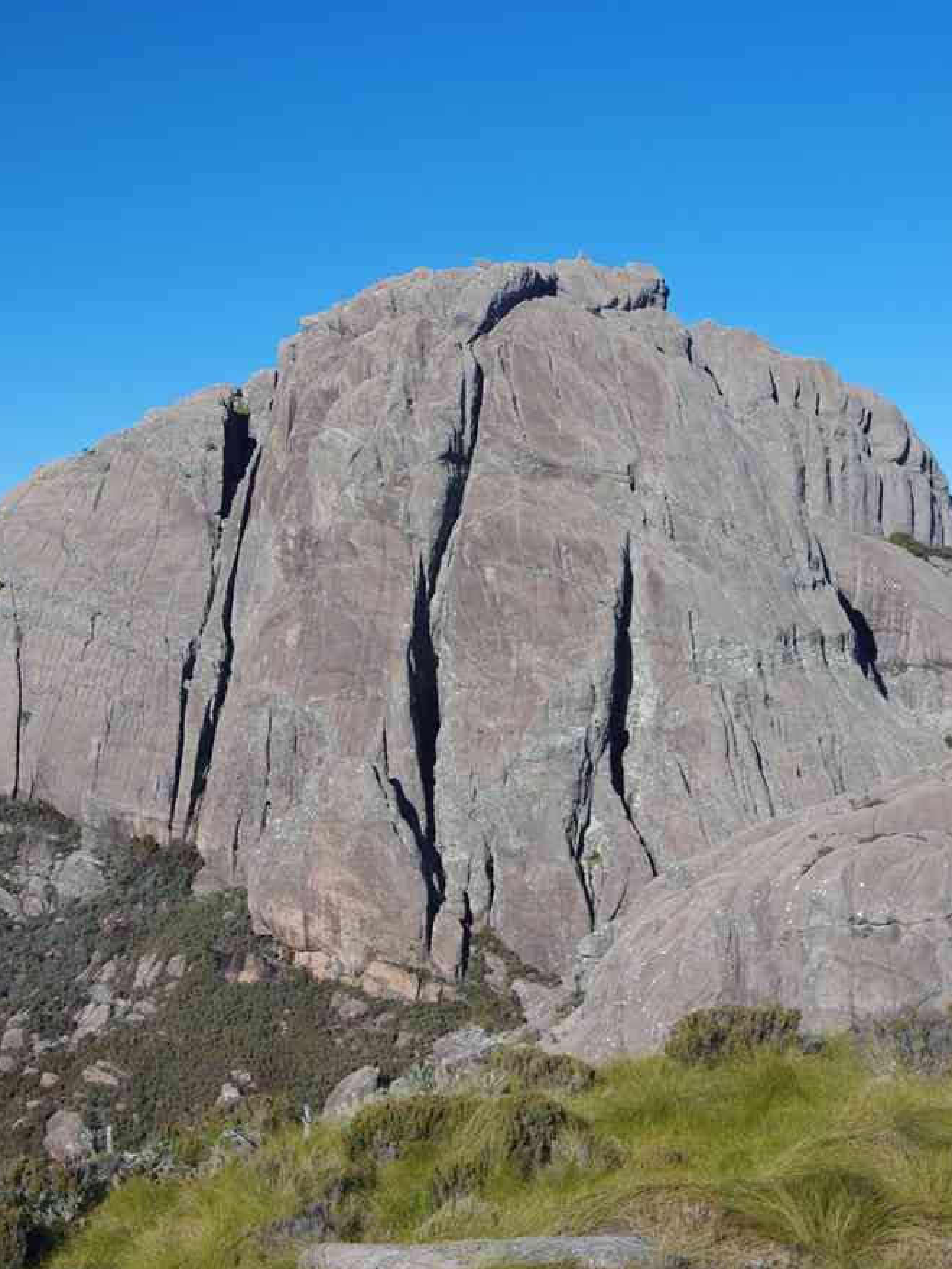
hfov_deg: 21.0
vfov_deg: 27.8
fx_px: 2566
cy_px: 572
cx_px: 475
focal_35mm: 70
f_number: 11
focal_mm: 42.5
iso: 200
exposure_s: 1/100
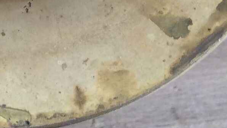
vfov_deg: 7.5
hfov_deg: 13.7
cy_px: -179
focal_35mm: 152
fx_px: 915
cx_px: -62
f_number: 2.4
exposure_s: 1/25
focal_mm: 3.3
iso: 64
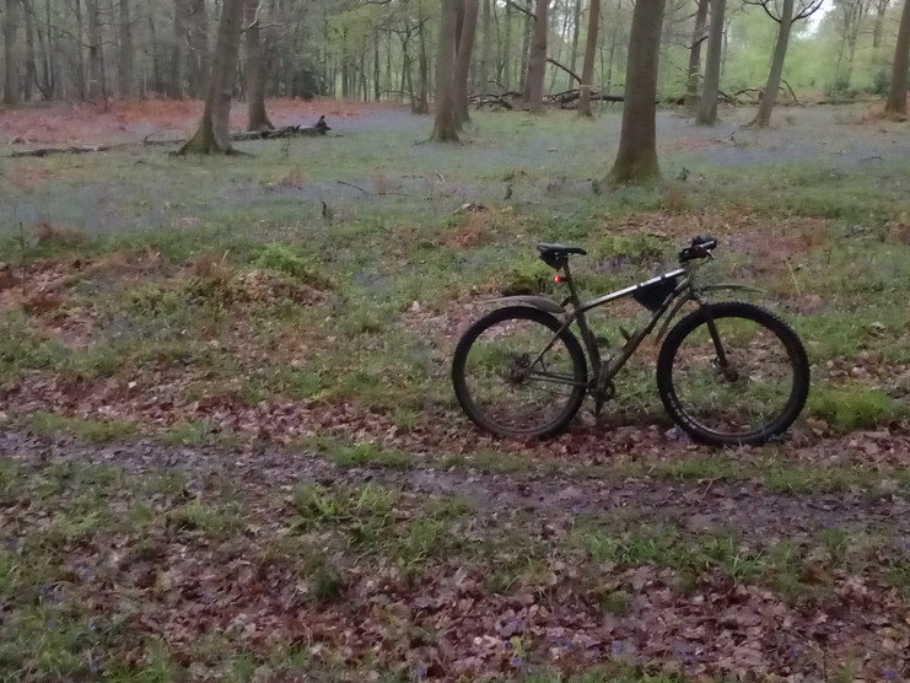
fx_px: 947
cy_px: 300
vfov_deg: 39.6
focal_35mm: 36
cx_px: 496
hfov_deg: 51.3
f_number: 2
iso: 800
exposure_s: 1/17
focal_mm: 4
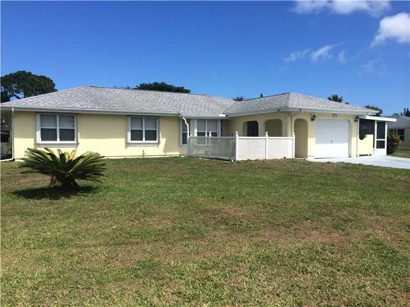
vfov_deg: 46.8
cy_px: 154
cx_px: 205
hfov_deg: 60.0
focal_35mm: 30
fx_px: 355
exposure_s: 1/2740
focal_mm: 4.12
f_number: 2.2
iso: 32
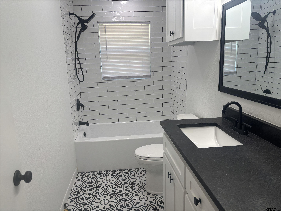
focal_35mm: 26
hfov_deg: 67.3
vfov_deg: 53.1
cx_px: 140
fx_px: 211
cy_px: 106
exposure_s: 1/120
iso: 50
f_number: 1.6
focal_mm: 5.96
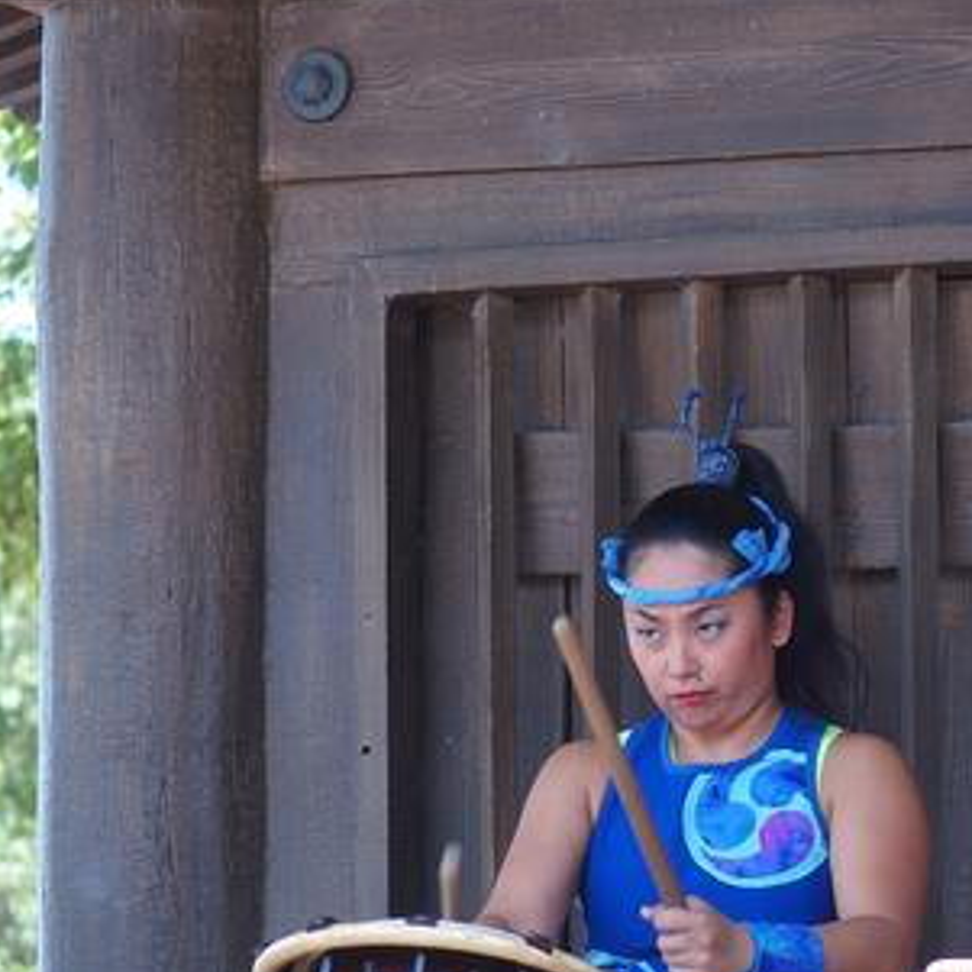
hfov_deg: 4.9
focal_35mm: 357
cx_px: 620
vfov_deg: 4.9
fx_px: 11341
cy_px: 530
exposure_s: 1/250
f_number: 2.8
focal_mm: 56.7
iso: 125
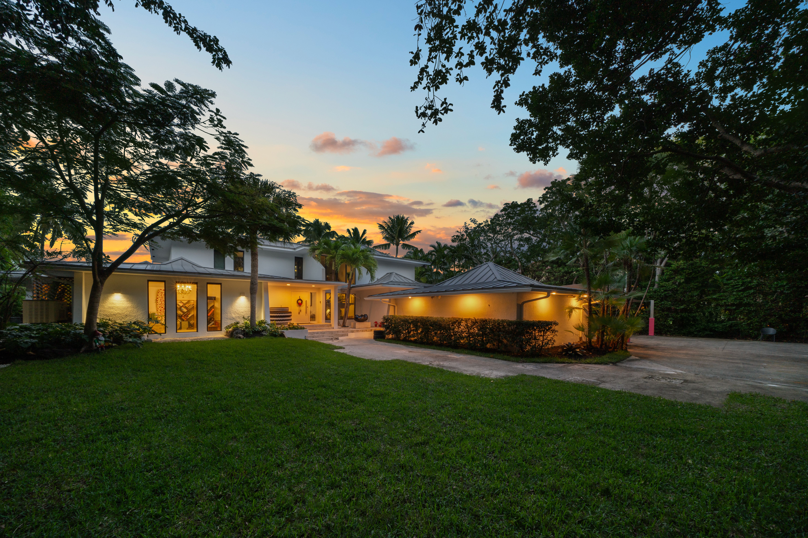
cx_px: 404
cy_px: 269
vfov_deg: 90.0
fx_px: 269
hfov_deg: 112.6
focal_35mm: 12
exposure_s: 1/5
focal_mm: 12
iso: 320
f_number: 11
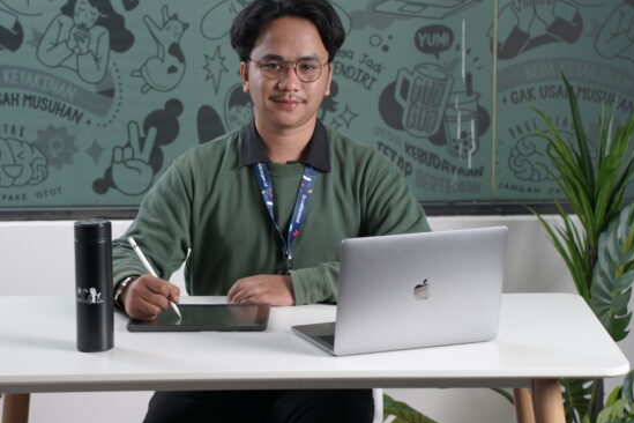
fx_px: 1849
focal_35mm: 105
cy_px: 222
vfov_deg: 13.0
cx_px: 277
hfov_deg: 19.4
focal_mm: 75
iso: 125
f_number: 4
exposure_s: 1/160
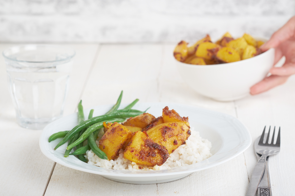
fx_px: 737
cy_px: 98
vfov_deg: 15.2
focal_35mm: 90
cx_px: 148
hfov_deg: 22.6
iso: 200
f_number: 5.6
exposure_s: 1/180
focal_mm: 60
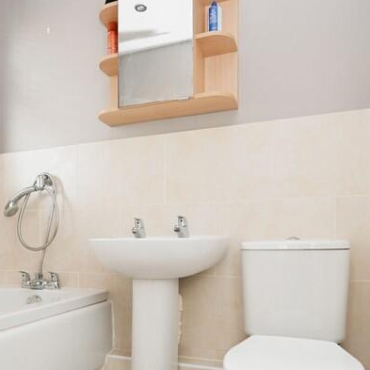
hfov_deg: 52.0
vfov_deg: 51.3
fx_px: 375
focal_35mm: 31
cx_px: 140
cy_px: 256
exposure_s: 1/60
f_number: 4
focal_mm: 14
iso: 640
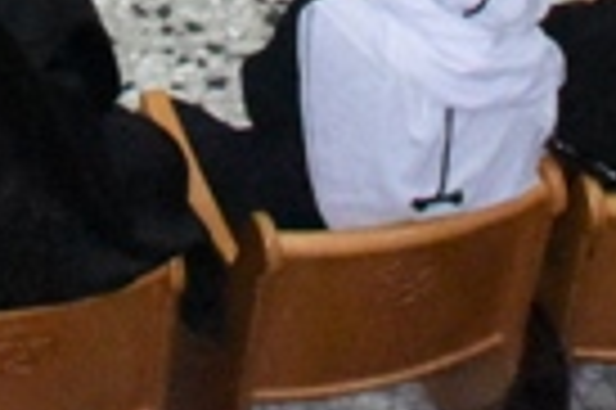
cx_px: -63
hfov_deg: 11.3
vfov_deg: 6.5
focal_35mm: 180
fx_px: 3076
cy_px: -1043
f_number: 16
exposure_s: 1/250
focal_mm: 24
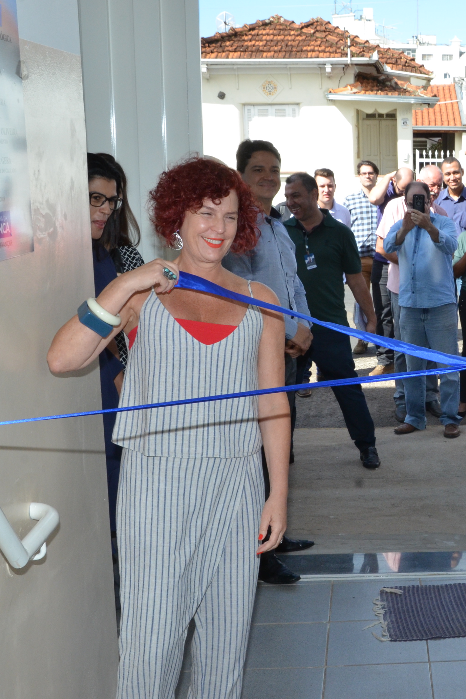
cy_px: 349
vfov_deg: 36.2
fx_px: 1068
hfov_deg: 23.5
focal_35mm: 55
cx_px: 471
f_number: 13
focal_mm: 24
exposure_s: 1/250
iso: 800
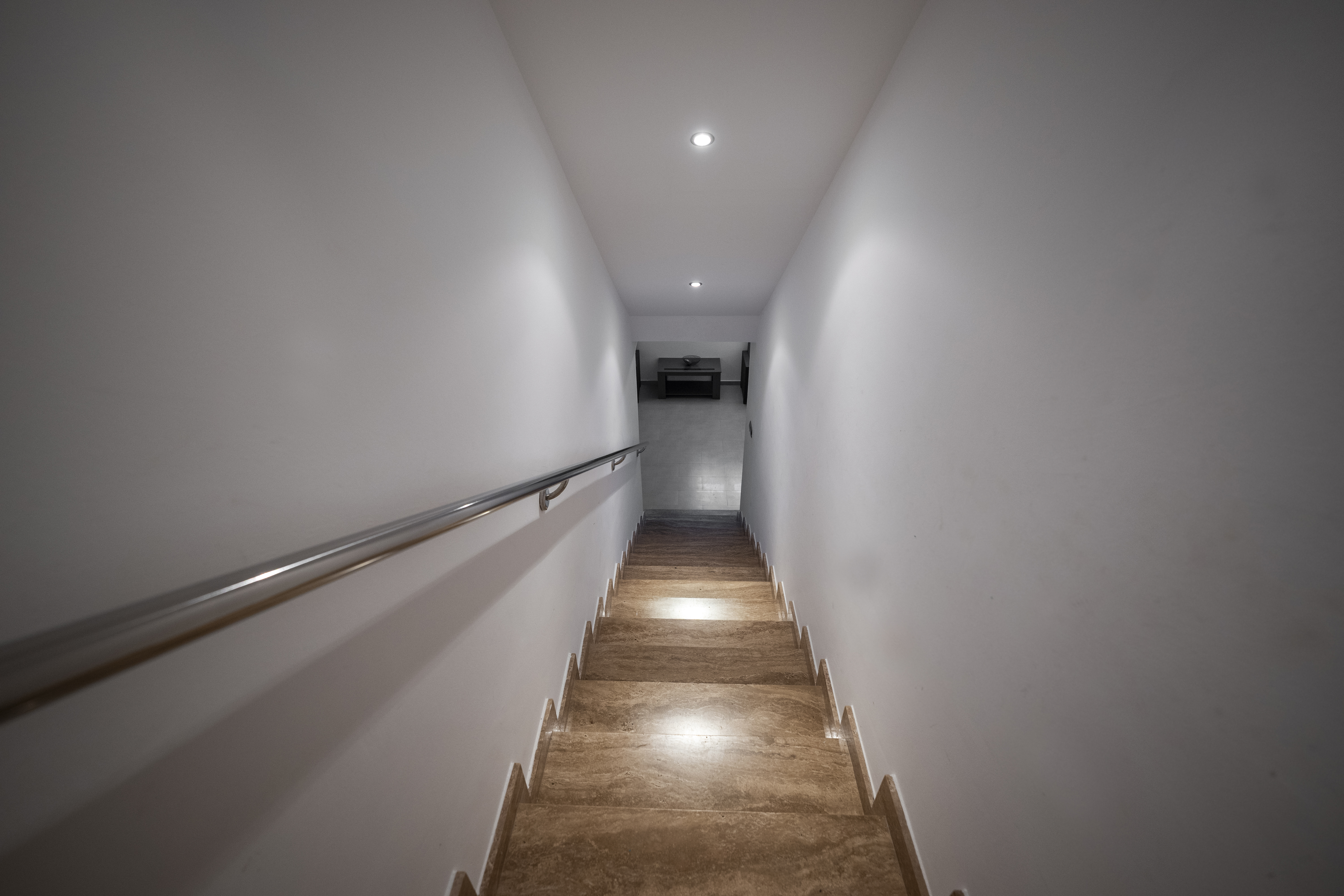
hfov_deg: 104.3
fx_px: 523
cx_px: 672
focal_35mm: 14
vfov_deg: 81.2
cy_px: 448
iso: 1000
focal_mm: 14
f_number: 3.5
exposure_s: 1/100
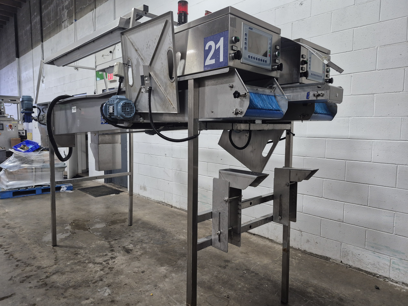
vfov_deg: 58.9
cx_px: 204
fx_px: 271
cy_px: 153
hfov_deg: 73.9
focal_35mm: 23
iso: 250
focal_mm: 5.4
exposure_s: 1/120
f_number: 1.8
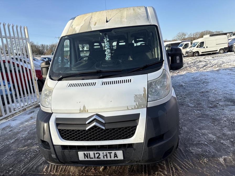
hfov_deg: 67.3
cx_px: 118
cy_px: 88
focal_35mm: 26
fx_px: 177
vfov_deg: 53.1
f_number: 1.6
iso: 50
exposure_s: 1/1587
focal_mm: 5.96
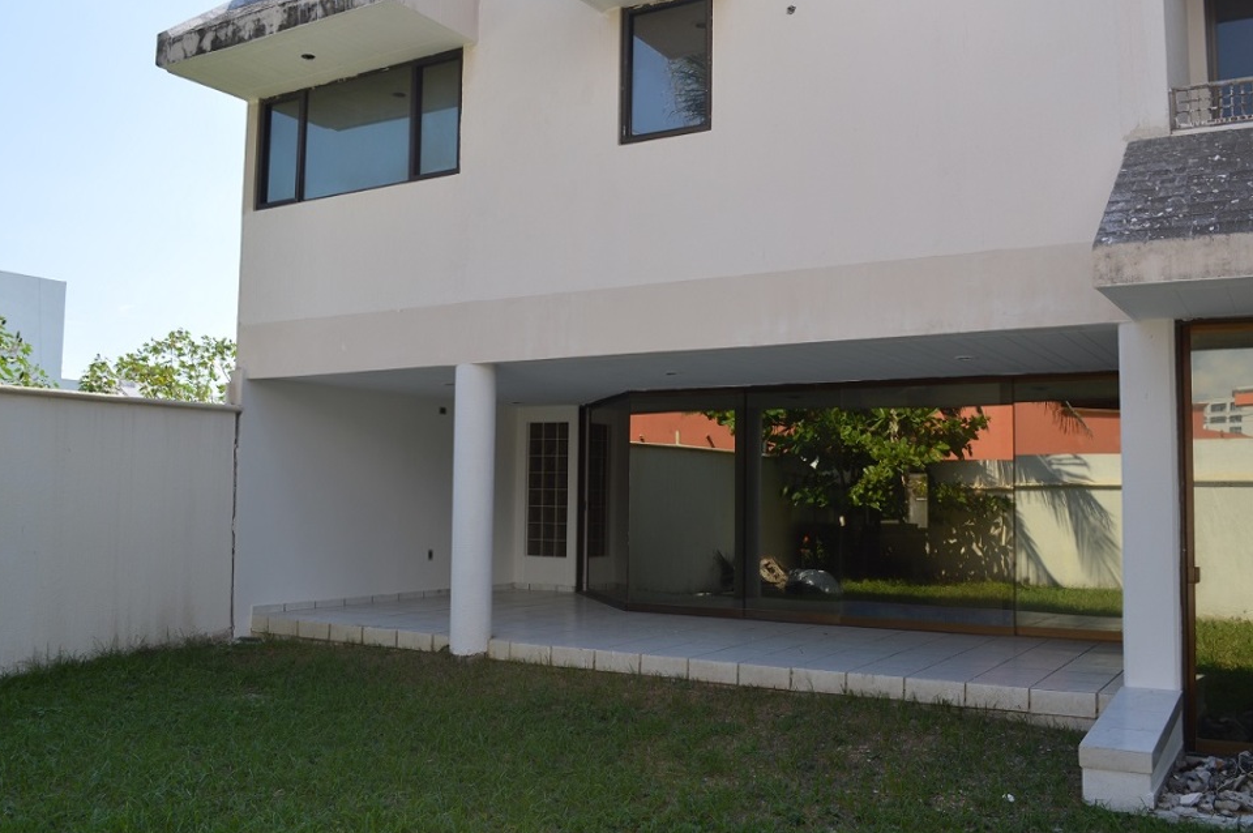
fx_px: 1113
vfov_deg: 41.0
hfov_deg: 58.8
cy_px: 412
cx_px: 629
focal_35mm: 32
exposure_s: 1/200
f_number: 7.1
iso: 100
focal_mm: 20
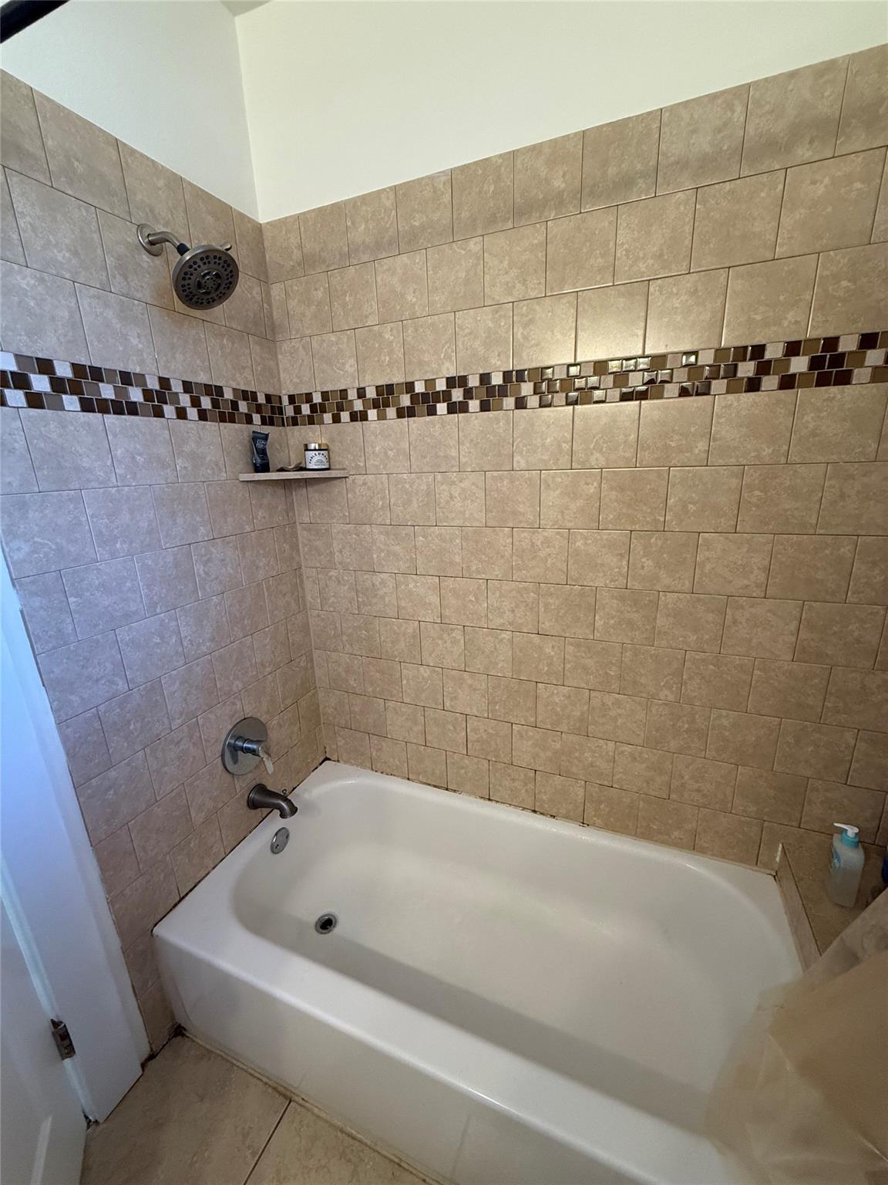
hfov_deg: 85.7
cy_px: 592
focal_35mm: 14
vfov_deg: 102.1
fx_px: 479
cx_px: 444
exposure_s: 1/120
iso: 320
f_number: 2.2
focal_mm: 2.22
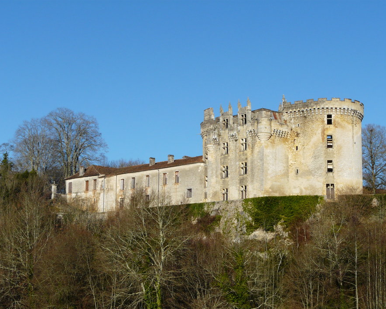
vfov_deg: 21.9
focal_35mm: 70
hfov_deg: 27.1
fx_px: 800
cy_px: 167
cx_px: 217
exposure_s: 1/500
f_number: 6.3
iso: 100
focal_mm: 10.2
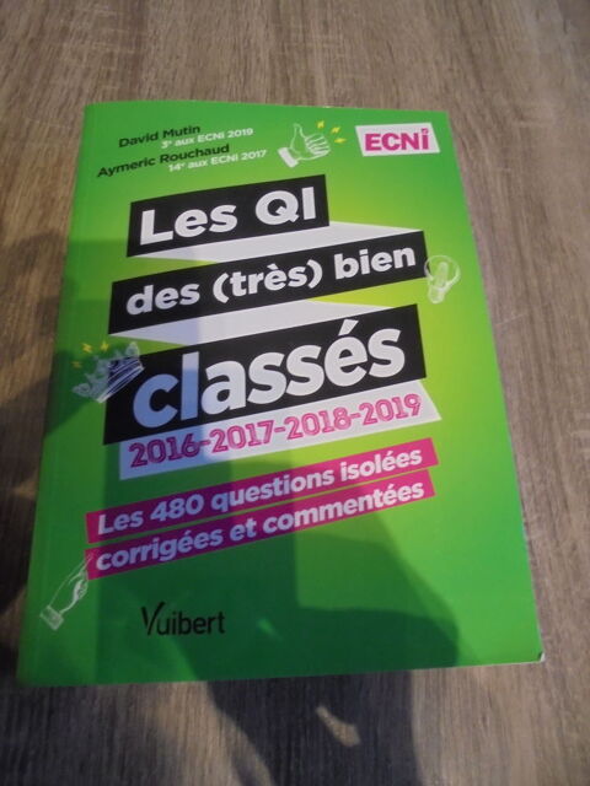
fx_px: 591
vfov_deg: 67.3
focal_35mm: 26
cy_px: 393
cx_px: 295
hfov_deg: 53.1
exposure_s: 1/30
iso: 320
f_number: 3.5
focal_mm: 4.6
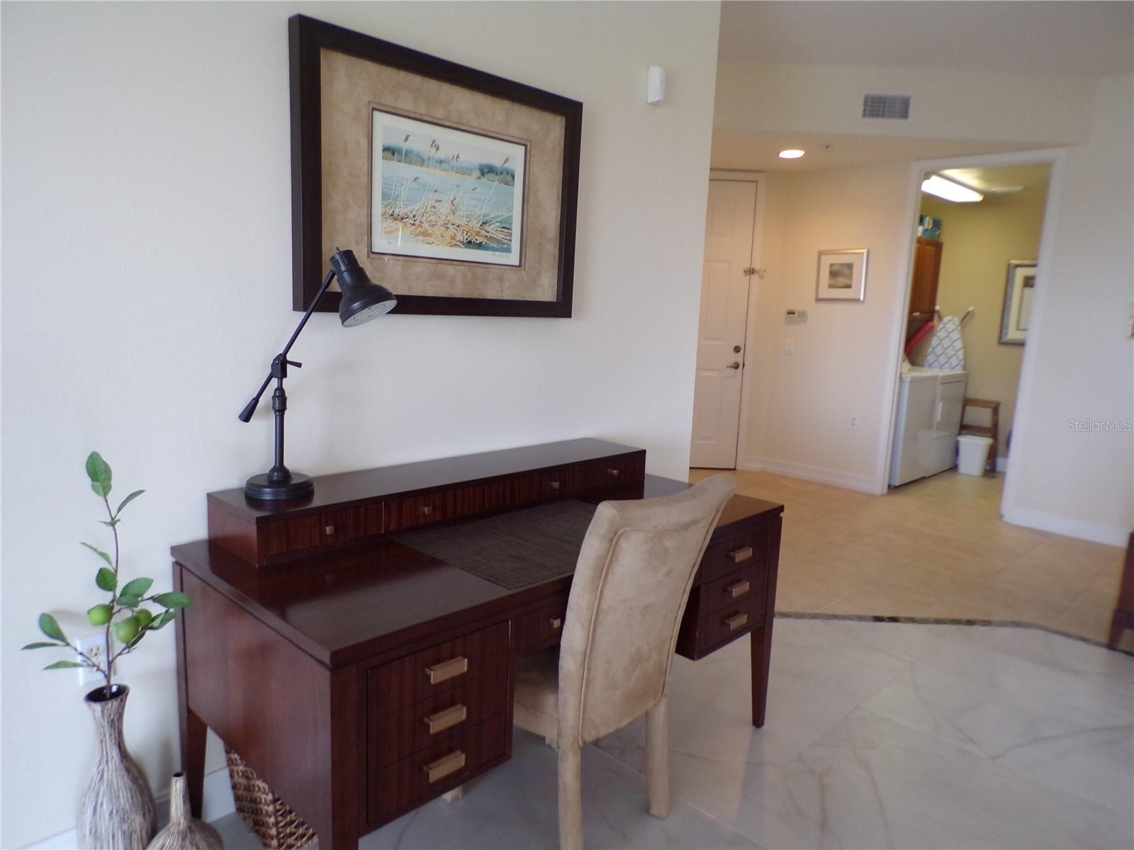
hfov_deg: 71.6
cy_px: 425
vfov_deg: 56.8
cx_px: 567
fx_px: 786
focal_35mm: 24
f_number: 3
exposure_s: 1/34
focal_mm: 4.3
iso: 200
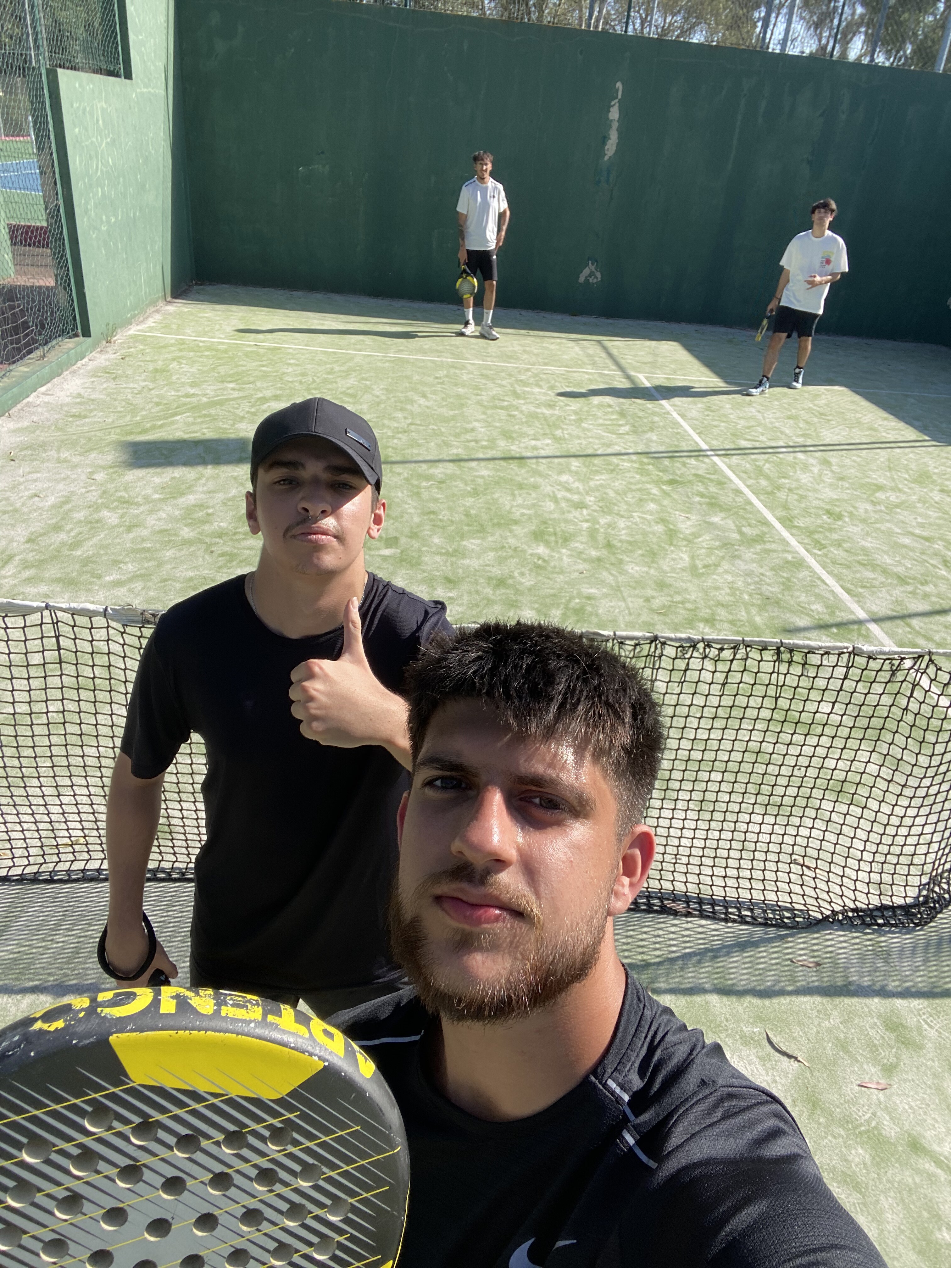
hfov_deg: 58.9
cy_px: 634
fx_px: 843
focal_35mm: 23
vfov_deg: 73.9
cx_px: 476
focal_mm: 2.71
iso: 25
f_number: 2.2
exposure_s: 1/643
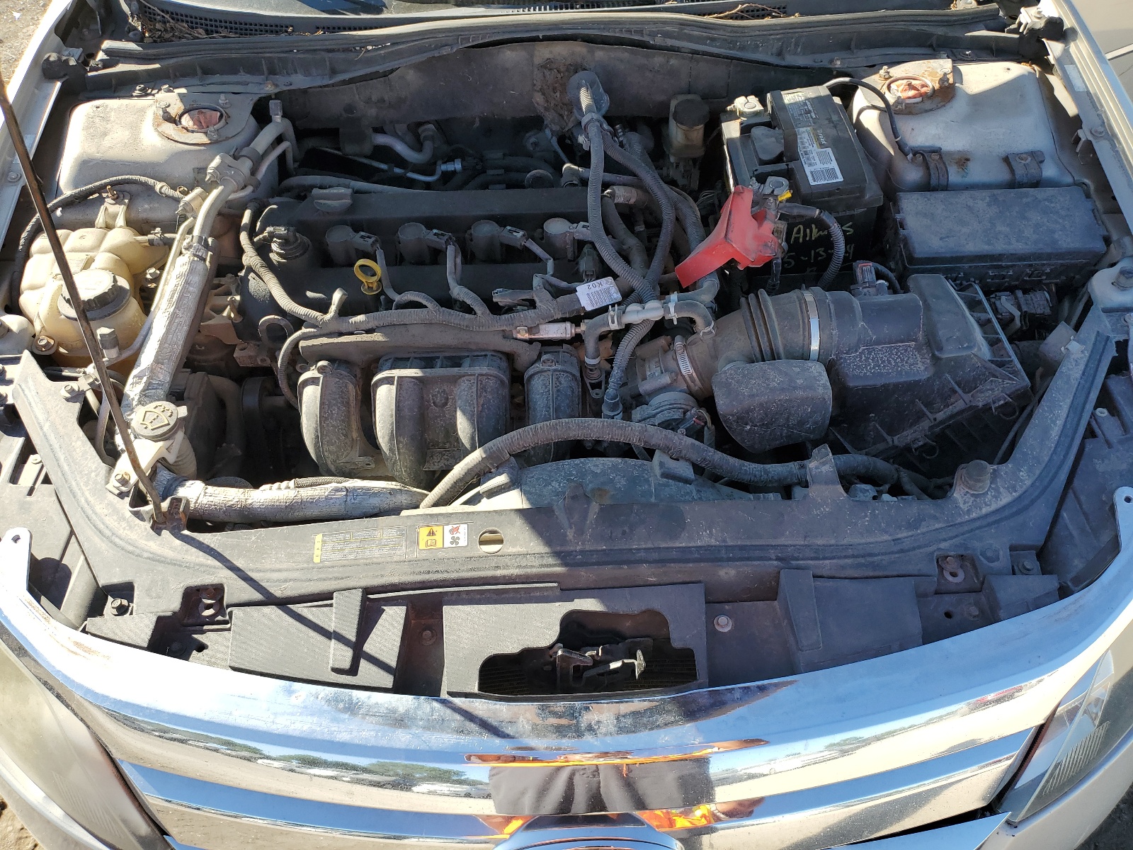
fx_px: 851
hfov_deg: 67.3
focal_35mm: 26
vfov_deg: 53.1
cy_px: 425
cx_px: 566
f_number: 1.5
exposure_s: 1/833
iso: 50
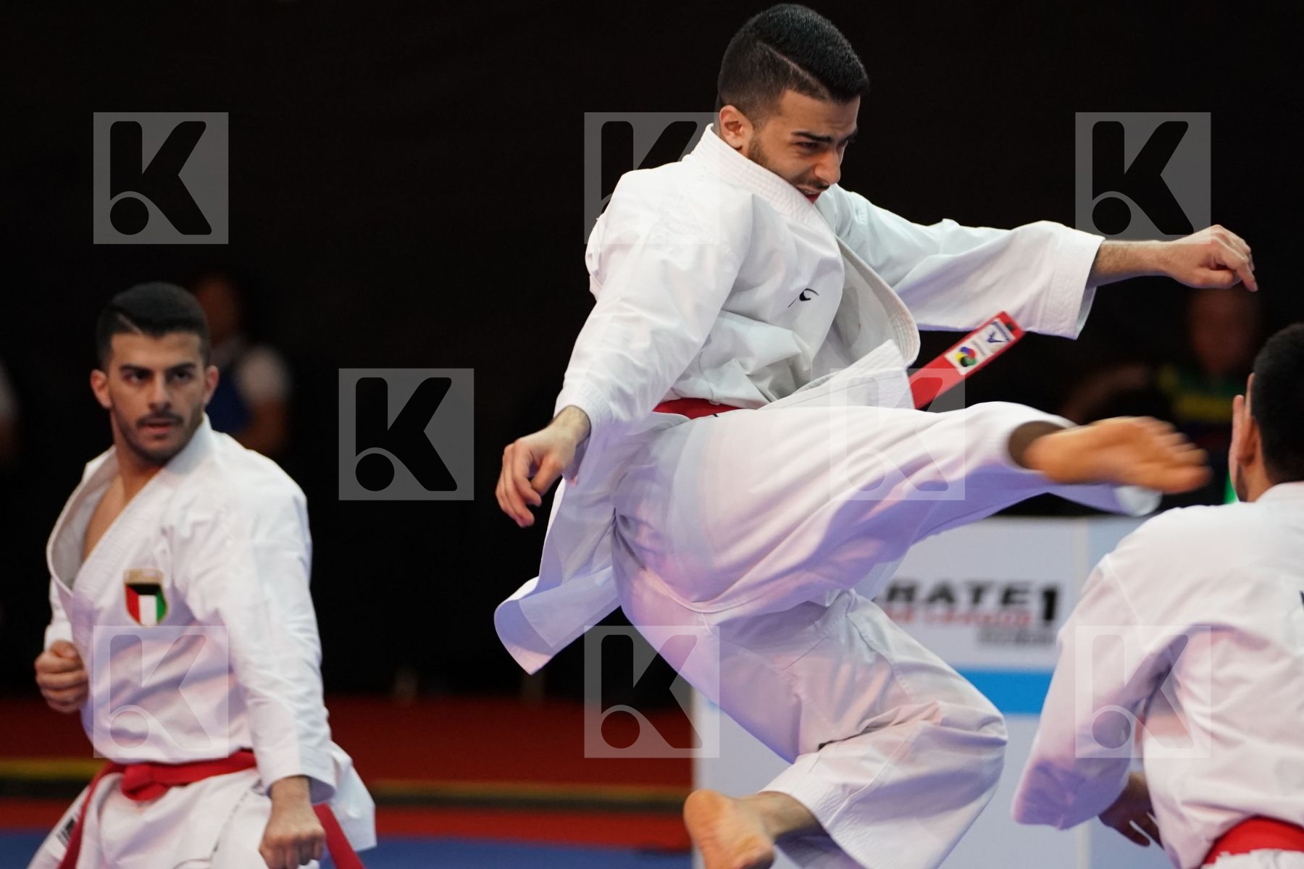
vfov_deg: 5.3
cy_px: 434
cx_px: 652
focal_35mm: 259
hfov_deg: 8.0
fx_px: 9381
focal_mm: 173
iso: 3200
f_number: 2.8
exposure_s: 1/500
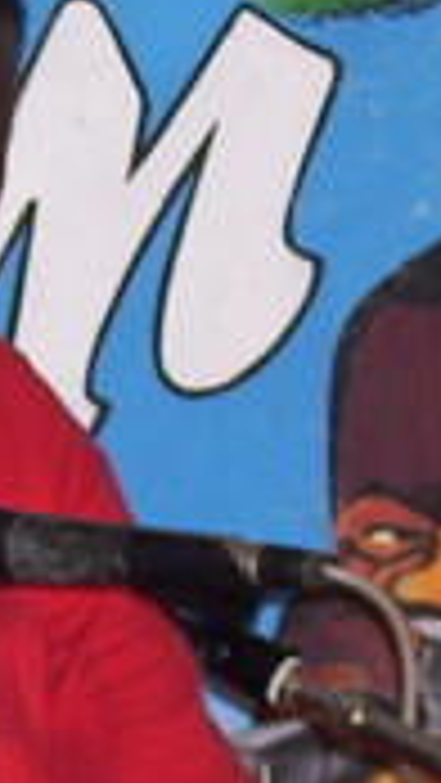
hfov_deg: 4.3
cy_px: 657
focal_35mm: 281
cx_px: -238
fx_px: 5836
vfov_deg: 7.7
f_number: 4
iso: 160
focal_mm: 11.6
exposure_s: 1/80
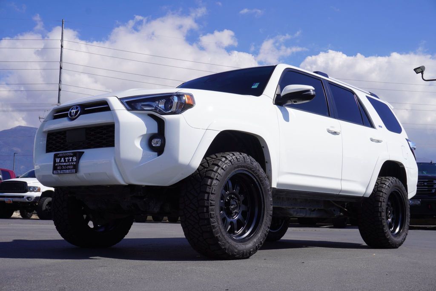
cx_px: 218
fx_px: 545
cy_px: 146
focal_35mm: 45
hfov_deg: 43.6
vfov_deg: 29.9
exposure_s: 1/200
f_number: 11
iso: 100
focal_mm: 30
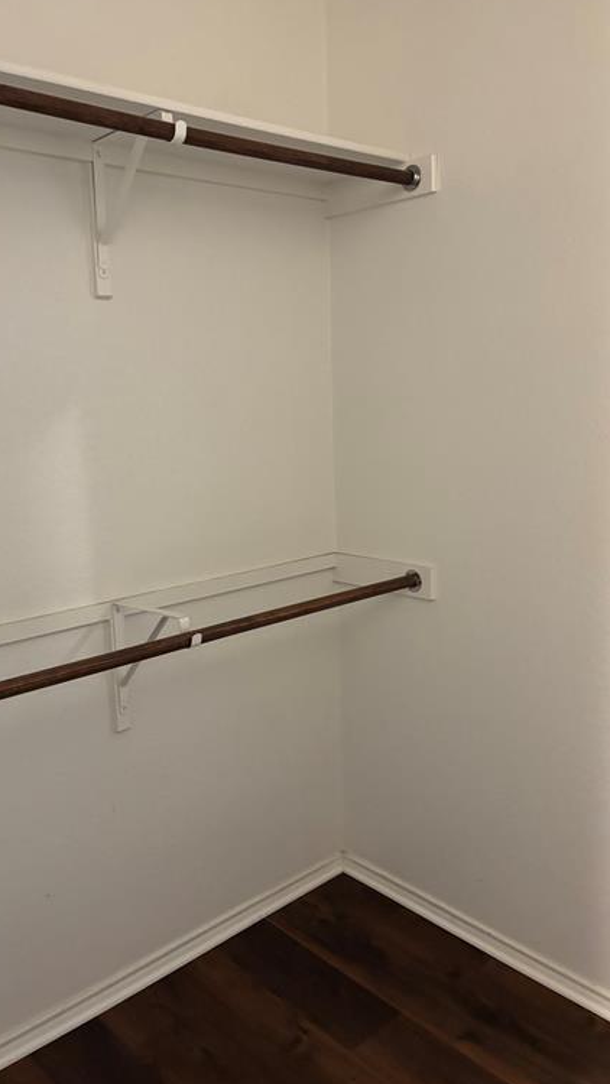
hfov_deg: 40.1
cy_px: 535
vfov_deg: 66.1
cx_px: 263
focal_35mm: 29
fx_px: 834
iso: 500
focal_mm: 5.96
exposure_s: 1/40
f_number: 1.6
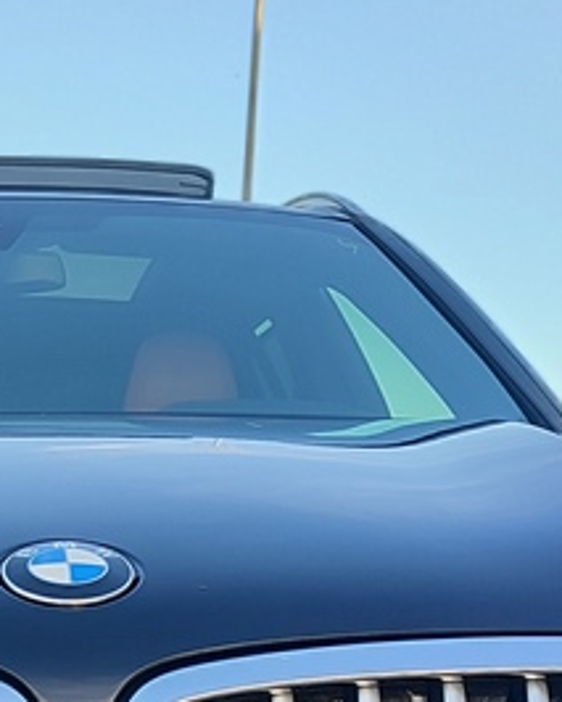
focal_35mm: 94
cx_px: -18
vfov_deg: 19.5
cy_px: 781
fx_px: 1953
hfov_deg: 16.0
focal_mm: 5.95
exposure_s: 1/111
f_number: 1.89
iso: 50
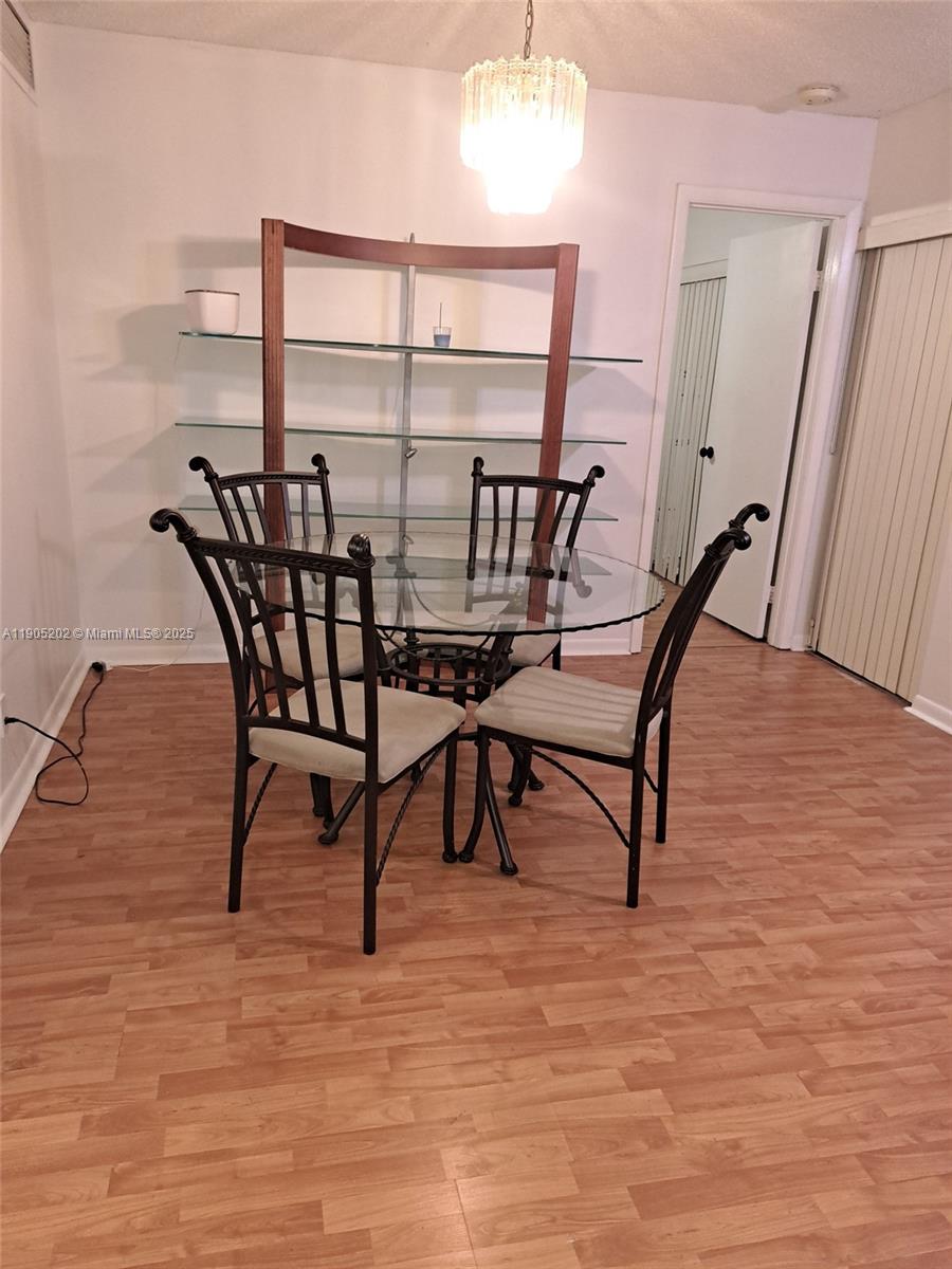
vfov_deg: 71.6
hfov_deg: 56.8
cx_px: 476
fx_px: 880
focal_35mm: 24
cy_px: 634
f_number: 1.8
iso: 400
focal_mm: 5.23
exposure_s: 1/30
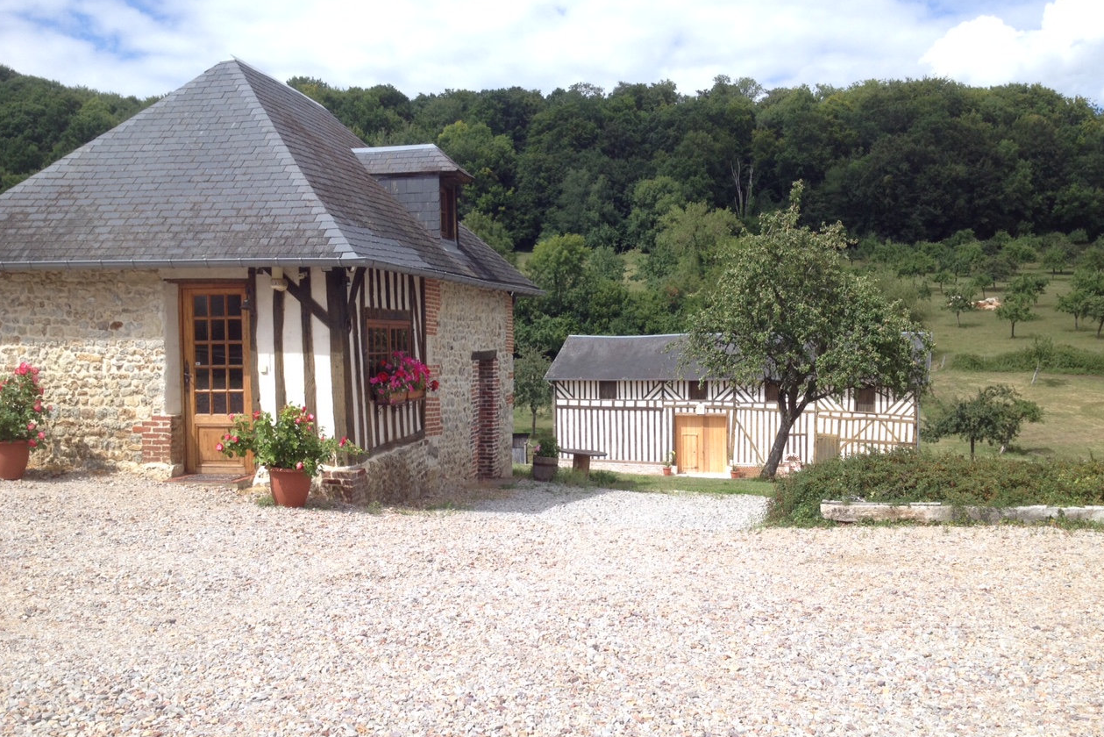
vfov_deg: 36.0
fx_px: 1135
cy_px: 376
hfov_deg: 51.9
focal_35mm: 37
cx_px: 552
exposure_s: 1/1255
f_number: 2.4
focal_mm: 4.28
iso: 50
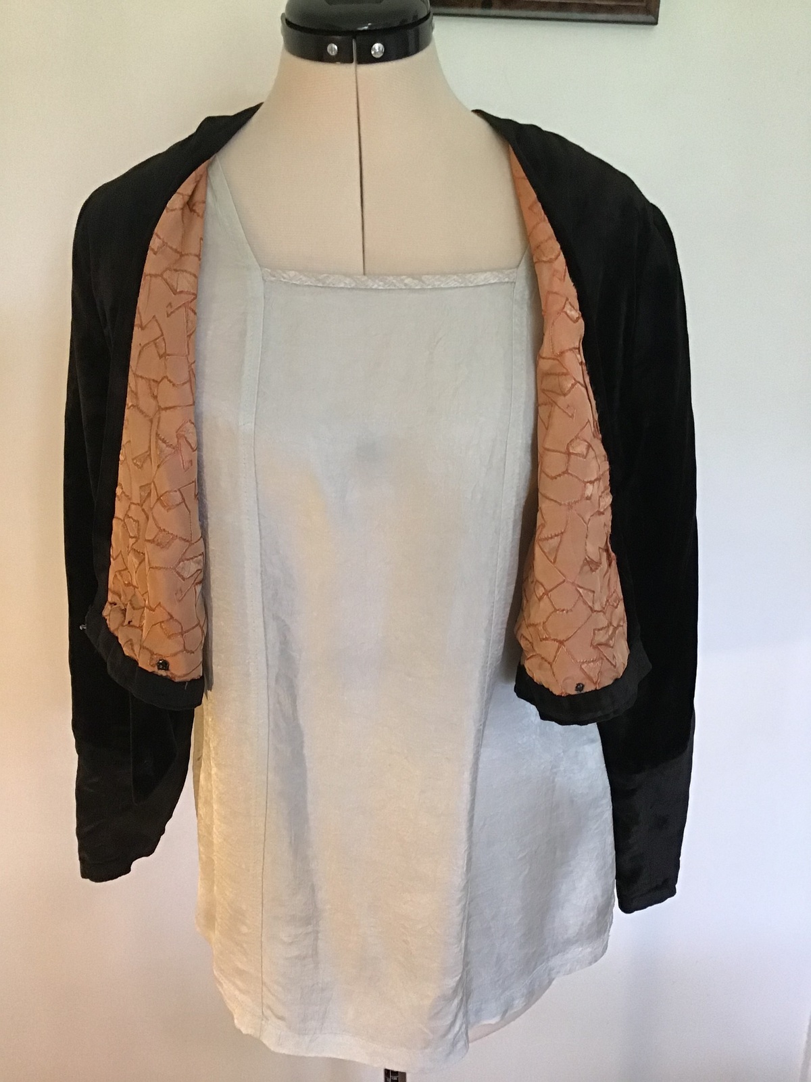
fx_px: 968
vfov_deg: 58.4
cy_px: 541
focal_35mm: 31
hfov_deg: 45.4
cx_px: 406
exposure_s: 1/33
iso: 160
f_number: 2.4
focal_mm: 3.3
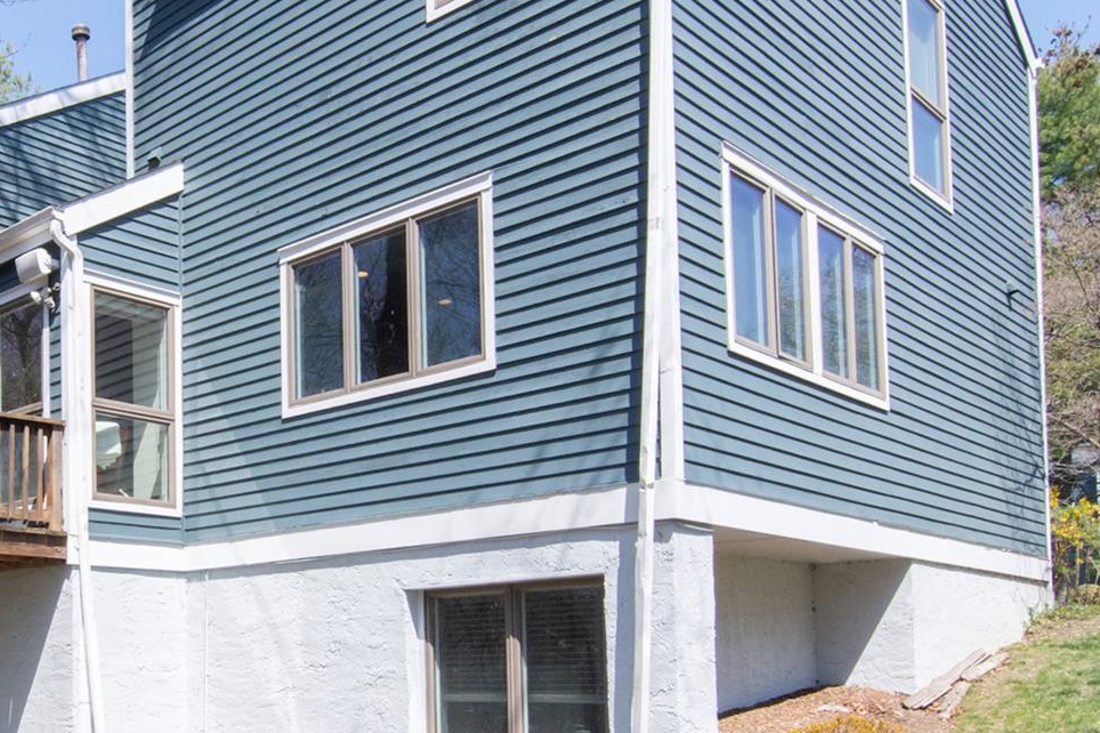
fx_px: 1071
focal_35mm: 35
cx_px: 189
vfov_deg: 37.7
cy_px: 324
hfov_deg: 50.4
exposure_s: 1/250
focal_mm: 11
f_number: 13
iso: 400
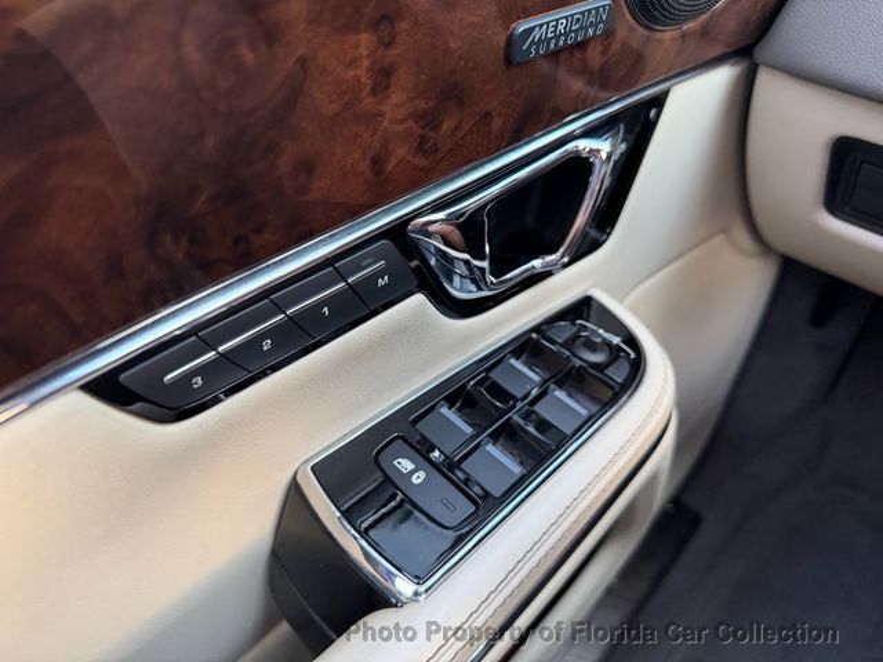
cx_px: 442
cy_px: 331
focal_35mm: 24
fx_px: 612
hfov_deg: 71.6
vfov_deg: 56.8
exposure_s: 1/58
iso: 500
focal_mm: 6.76
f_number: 1.78
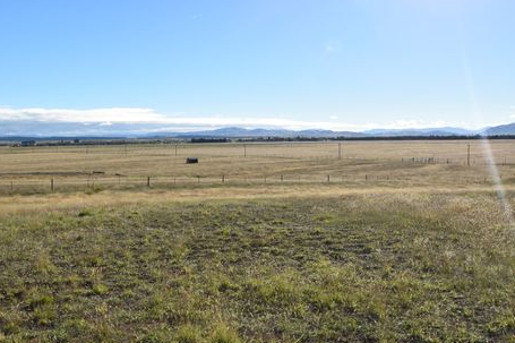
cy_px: 172
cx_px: 251
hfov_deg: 57.9
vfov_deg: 40.5
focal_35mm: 33
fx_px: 465
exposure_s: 1/200
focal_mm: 21
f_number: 13
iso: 100
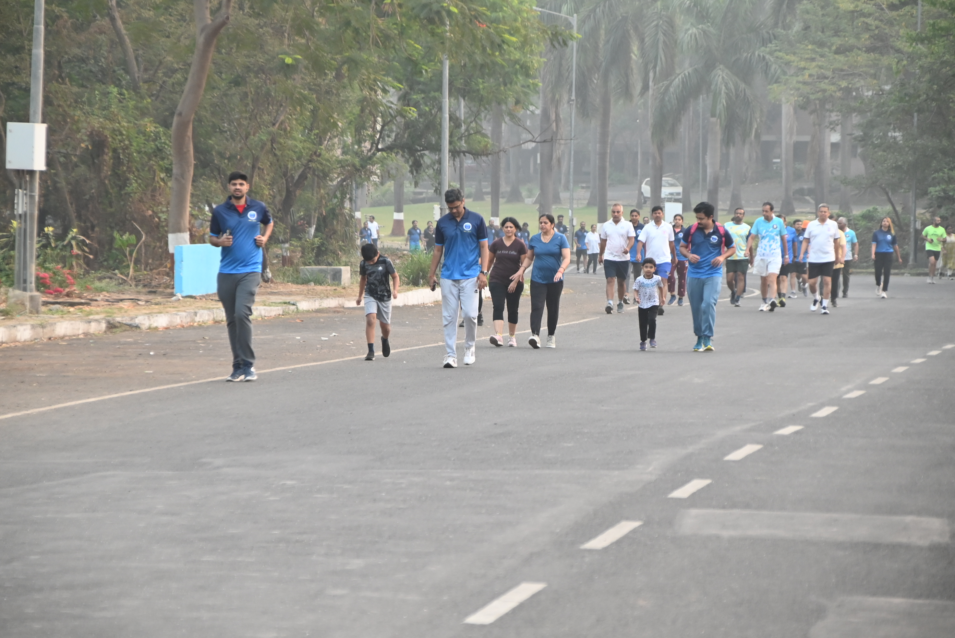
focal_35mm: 157
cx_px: 478
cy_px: 319
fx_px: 4168
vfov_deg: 8.8
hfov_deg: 13.1
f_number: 5.6
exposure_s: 1/125
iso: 1250
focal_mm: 105
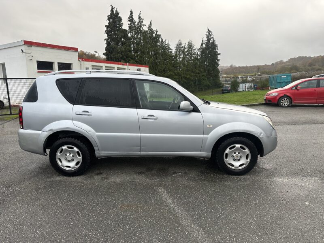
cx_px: 162
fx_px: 225
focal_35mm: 24
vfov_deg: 56.8
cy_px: 122
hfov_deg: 71.6
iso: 80
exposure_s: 1/521
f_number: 1.78
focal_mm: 6.86
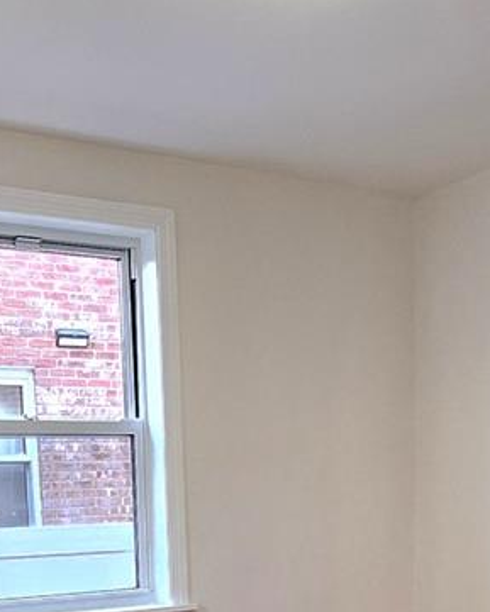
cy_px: 617
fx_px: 978
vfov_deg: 31.9
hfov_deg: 28.1
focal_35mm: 54
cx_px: 232
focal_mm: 1.74
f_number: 2.2
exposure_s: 1/60.2
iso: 100
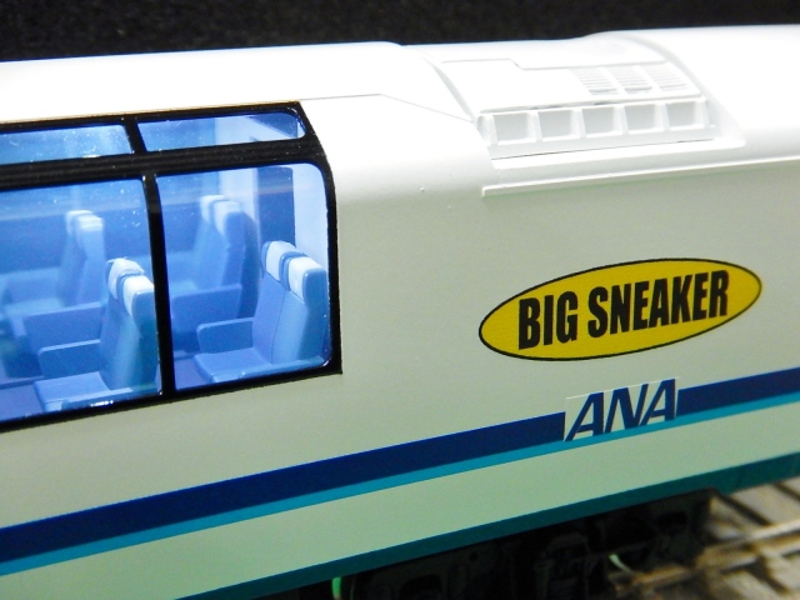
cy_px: 300
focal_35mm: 48
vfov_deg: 30.3
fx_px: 1109
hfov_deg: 39.7
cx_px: 400
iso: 800
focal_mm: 8.5
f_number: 4.3
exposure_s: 1/60
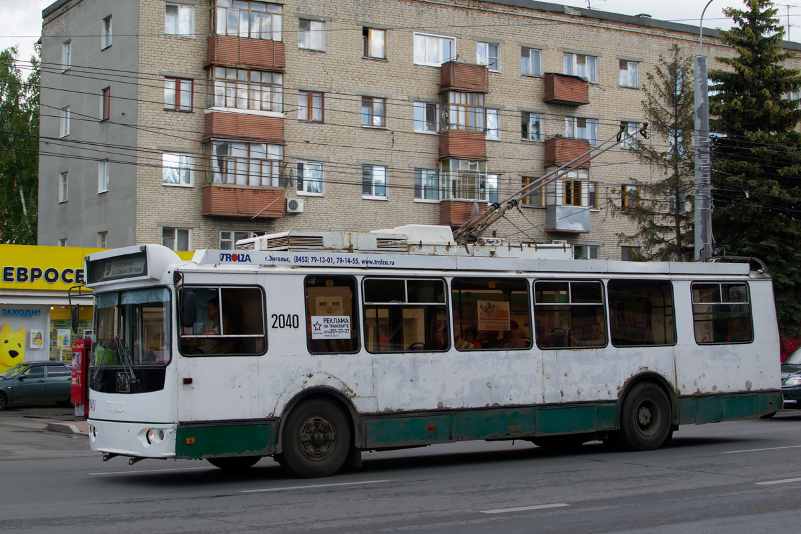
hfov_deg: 37.9
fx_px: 1168
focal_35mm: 52
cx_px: 400
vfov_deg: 25.8
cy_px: 267
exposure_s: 1/320
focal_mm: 35
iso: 200
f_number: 6.3
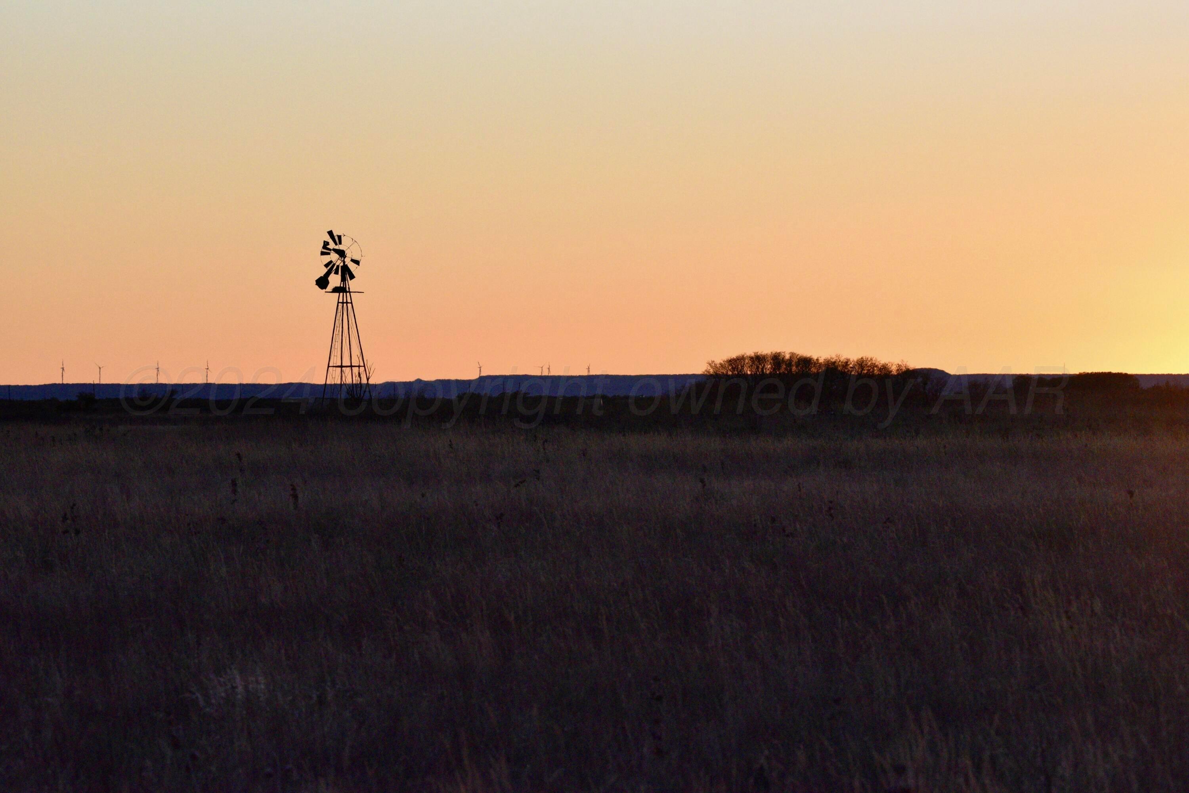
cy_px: 396
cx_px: 594
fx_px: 6607
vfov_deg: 6.9
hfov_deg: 10.3
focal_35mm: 200
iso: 6400
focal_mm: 200
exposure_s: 1/4000
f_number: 9
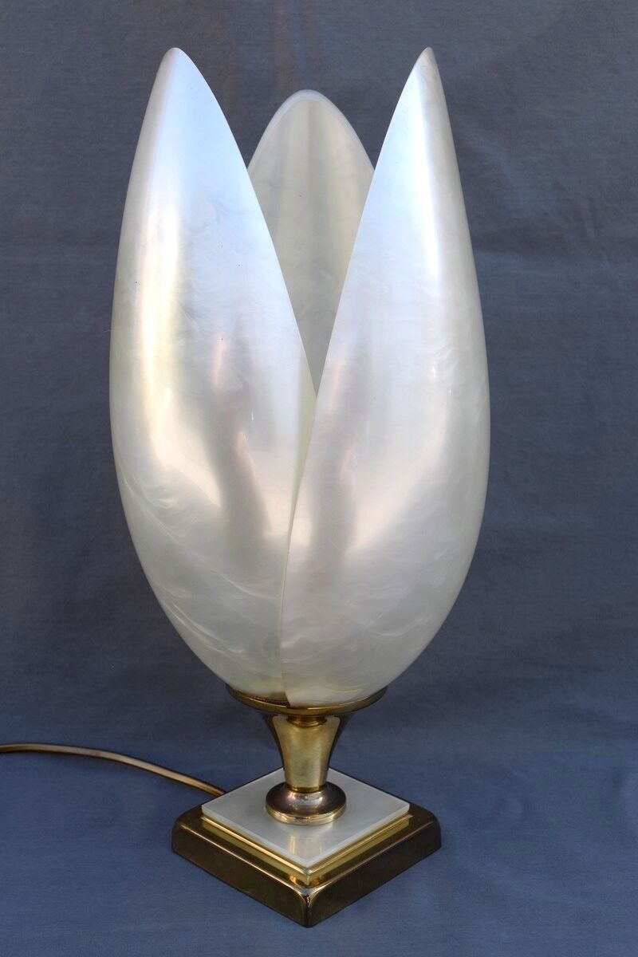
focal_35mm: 45
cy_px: 478
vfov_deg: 43.6
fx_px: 1196
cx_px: 319
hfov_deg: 29.9
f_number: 8
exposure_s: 1/250
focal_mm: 30
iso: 320
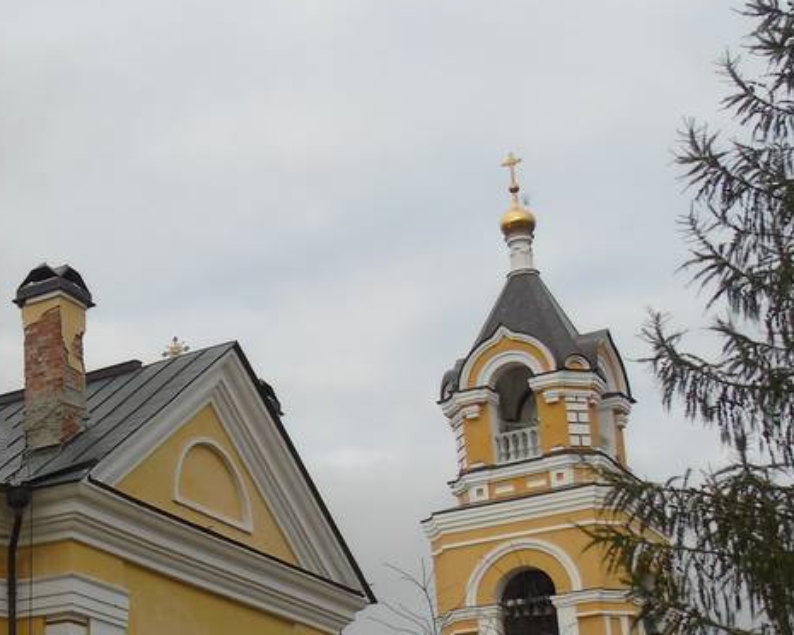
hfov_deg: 24.6
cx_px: -36
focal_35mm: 73
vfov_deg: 20.9
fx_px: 1715
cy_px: 449
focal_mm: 5.2
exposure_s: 1/500
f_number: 3.6
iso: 80
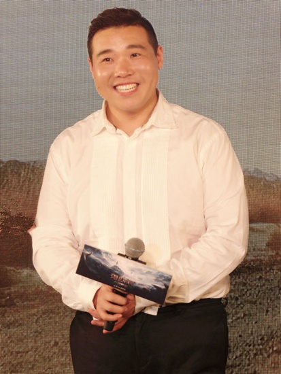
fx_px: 2466
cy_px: 187
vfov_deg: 8.7
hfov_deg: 6.5
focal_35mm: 228
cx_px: 140
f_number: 3.2
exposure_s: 1/200
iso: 200
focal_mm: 37.3
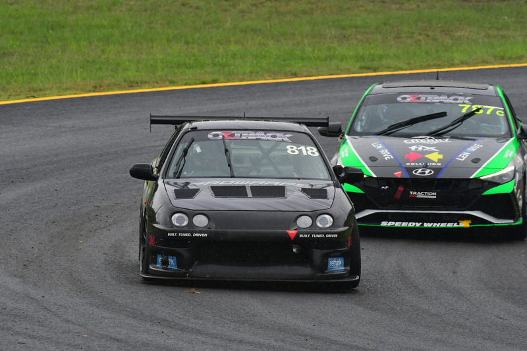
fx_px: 8786
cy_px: 176
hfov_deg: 3.4
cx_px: 264
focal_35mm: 600
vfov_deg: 2.3
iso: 1000
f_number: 11
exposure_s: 1/640
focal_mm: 400
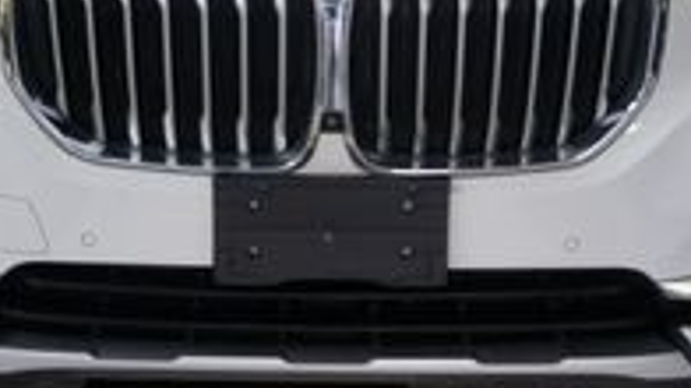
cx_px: 335
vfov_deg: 15.4
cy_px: 11
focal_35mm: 77
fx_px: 1410
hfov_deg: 27.5
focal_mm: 24
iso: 400
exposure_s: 1/40
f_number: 4
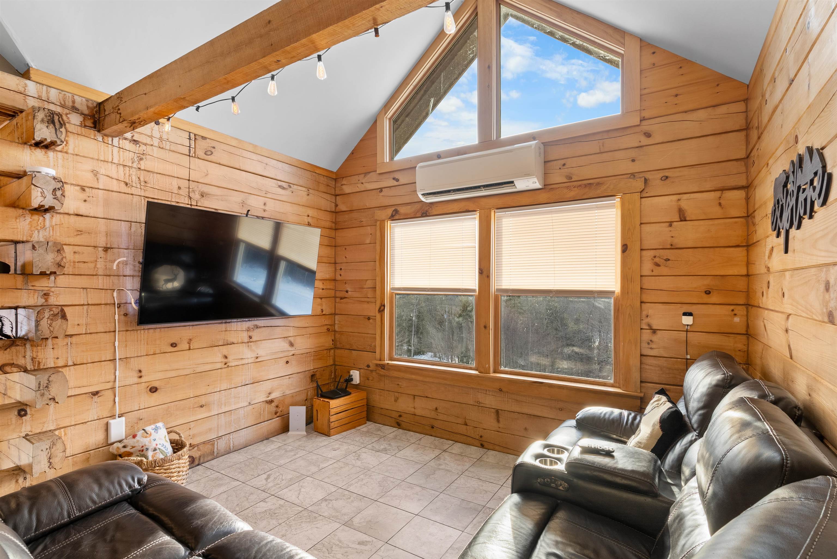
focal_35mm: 17
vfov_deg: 70.5
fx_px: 395
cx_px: 418
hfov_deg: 93.3
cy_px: 280
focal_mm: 17
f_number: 9
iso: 200
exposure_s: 1/3
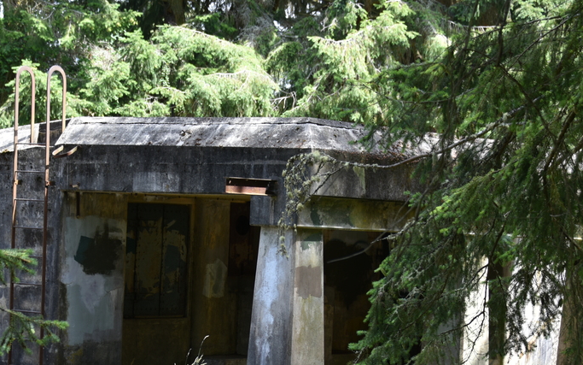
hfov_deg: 19.8
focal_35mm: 105
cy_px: 336
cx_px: 194
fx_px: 1668
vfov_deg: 12.4
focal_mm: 55
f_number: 4.5
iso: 110
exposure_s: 1/125
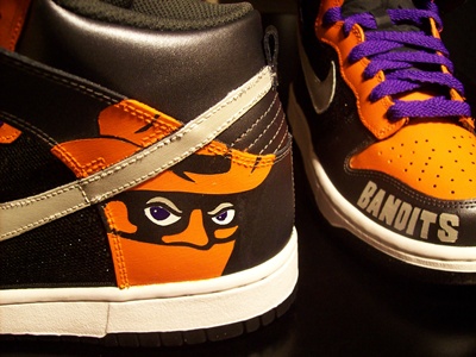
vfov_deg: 39.7
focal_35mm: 36
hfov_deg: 51.4
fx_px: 495
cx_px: 238
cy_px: 178
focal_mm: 6
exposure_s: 1/4
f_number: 2.7
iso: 200
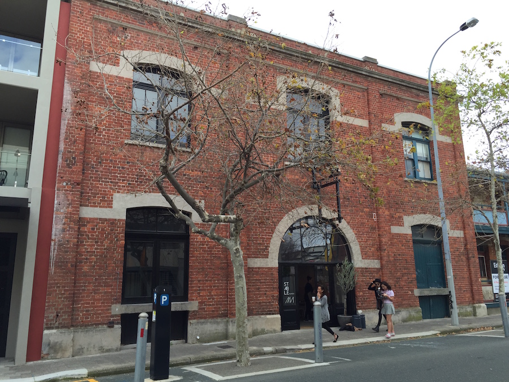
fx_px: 426
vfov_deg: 48.2
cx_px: 254
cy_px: 191
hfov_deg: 61.7
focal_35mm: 29
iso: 32
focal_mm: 4.15
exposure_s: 1/319
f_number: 2.2
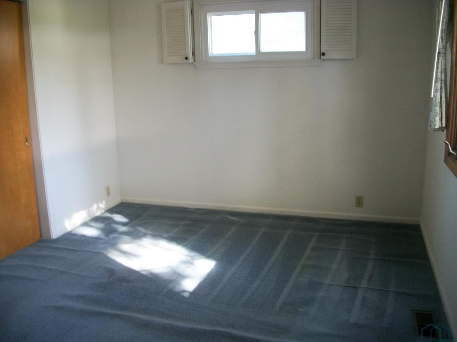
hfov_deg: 56.8
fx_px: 422
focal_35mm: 32
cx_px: 228
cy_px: 171
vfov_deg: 44.2
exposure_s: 1/25
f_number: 2.9
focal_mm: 5.7
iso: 160
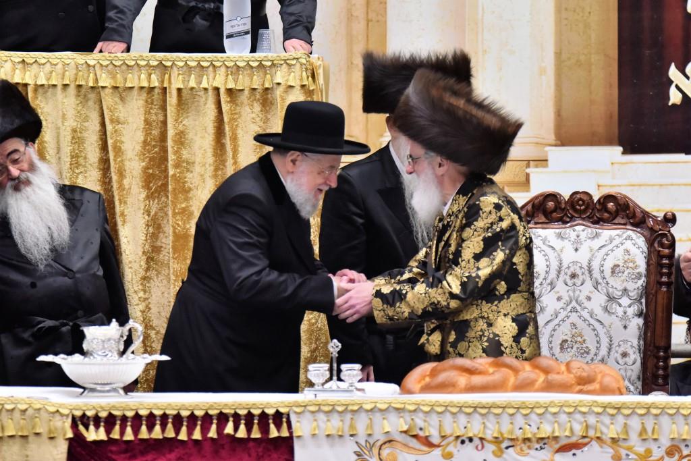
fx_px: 6719
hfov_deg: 5.9
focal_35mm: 350
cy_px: 230
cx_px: 346
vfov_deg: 3.9
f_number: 6
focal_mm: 350
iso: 2000
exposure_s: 1/400
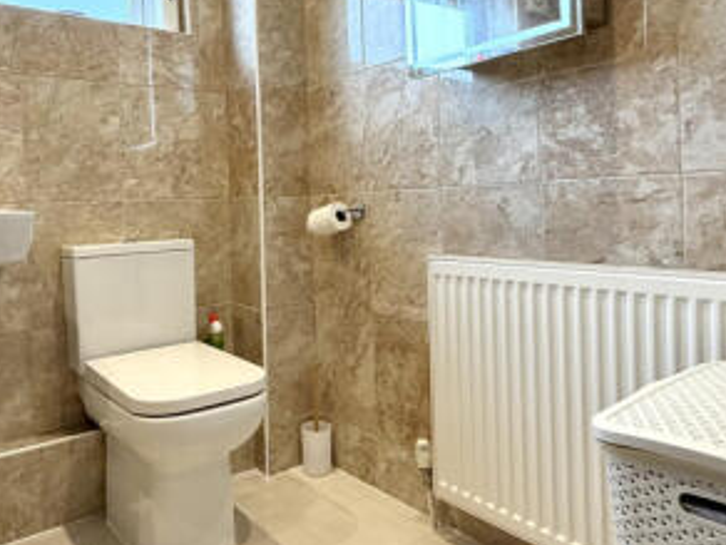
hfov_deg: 63.1
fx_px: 587
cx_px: 307
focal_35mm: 28
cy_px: 210
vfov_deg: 49.3
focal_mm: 2.22
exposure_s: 1/100
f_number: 2.2
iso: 125
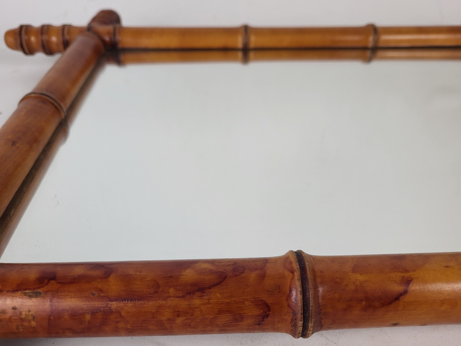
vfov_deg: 51.4
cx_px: 231
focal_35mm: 27
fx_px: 360
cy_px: 174
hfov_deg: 65.3
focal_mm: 5.4
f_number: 1.8
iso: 200
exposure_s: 1/100
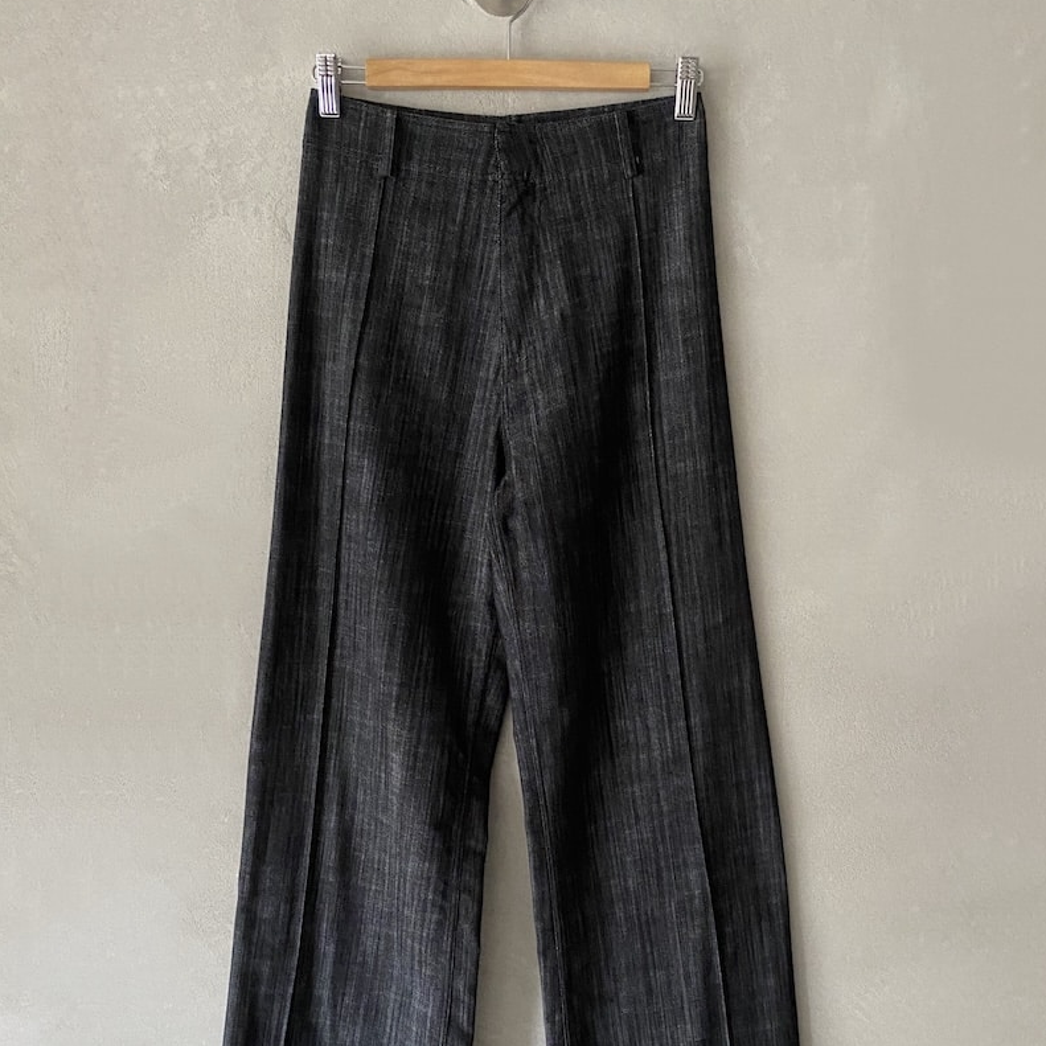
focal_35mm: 31
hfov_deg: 52.5
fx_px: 1060
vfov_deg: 52.2
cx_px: 526
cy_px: 622
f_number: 1.8
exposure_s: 1/60
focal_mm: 4.25
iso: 500
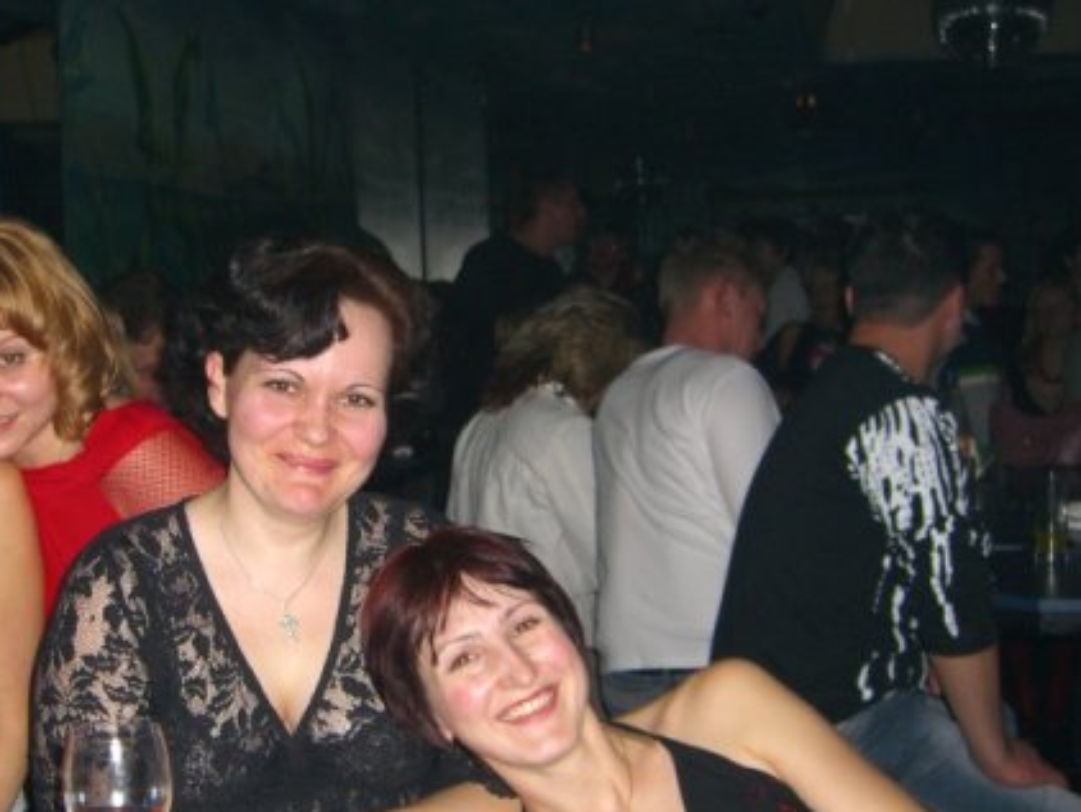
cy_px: 453
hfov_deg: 35.2
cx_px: 377
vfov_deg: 27.0
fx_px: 1687
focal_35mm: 54
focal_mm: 7.9
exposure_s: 1/60
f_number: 2.8
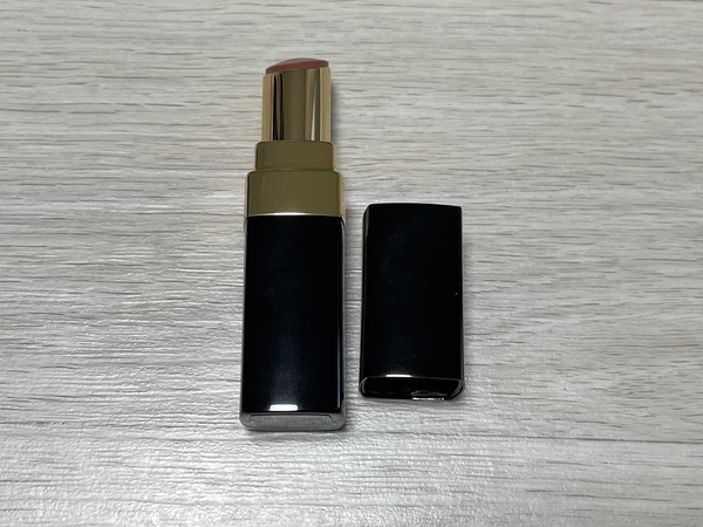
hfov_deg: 67.3
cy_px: 264
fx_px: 528
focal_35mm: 26
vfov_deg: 53.1
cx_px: 352
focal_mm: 4.2
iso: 100
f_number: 1.6
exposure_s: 1/120
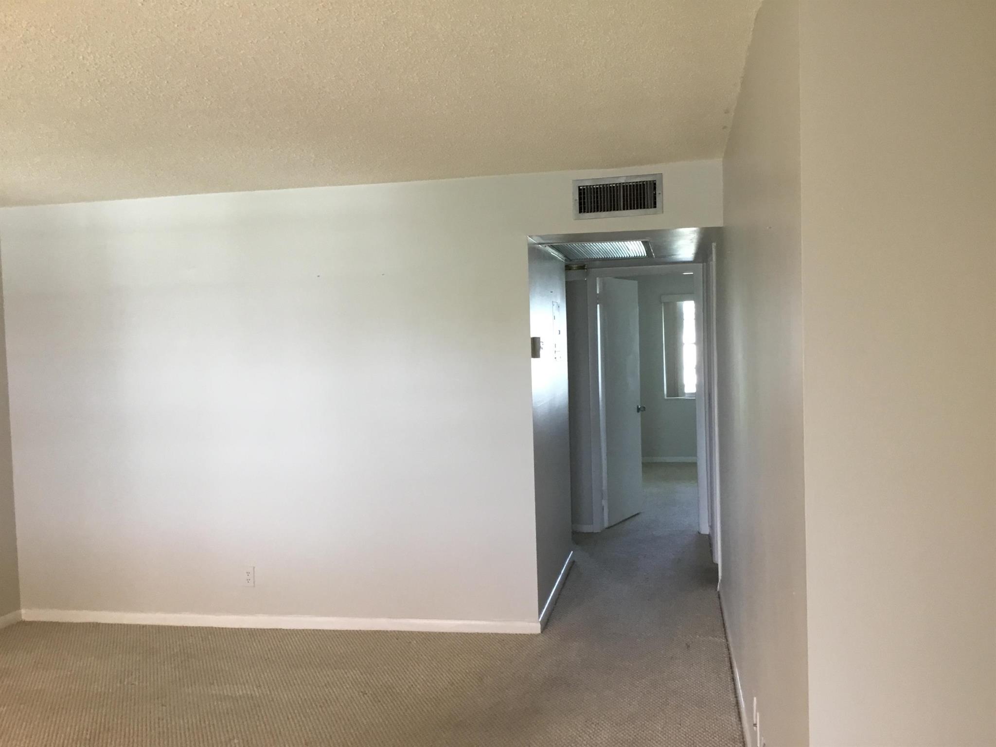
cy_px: 374
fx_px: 892
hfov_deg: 58.4
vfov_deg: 45.4
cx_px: 498
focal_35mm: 31
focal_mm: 3.3
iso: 64
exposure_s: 1/30
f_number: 2.4
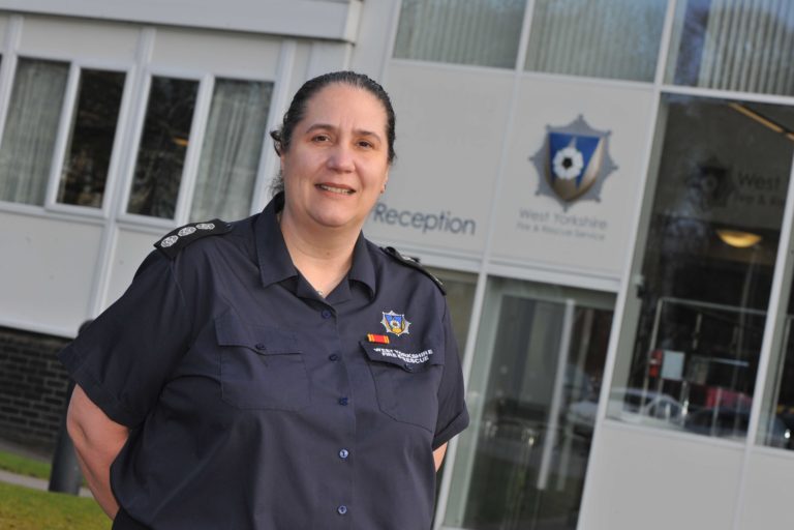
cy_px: 265
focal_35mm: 105
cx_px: 397
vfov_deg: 13.0
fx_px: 2316
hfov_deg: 19.5
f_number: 14
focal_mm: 105
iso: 400
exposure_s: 1/250
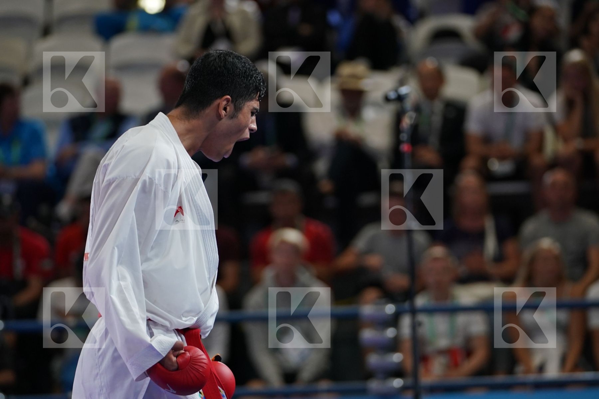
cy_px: 200
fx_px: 4043
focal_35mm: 243
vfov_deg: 5.7
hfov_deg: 8.5
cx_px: 300
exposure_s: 1/1000
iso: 1250
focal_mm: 162
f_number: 2.8
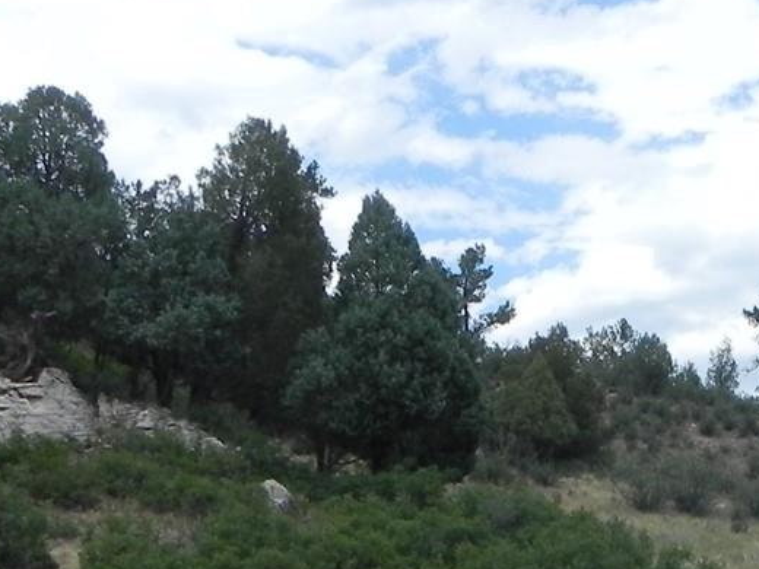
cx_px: 755
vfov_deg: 17.8
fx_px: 1754
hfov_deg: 23.4
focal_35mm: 80
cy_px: 622
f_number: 7.1
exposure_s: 1/373
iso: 160
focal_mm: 4.6
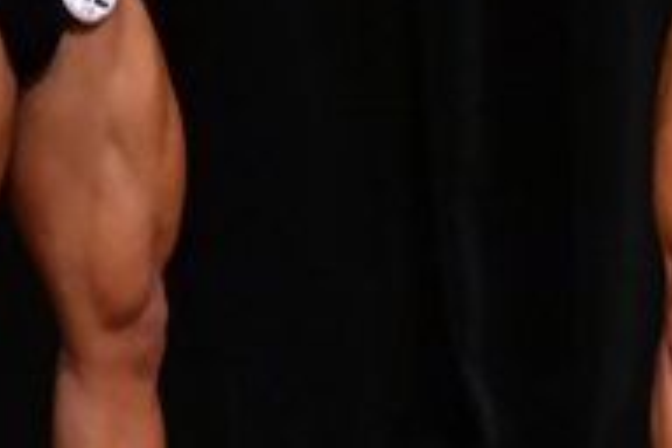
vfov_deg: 1.3
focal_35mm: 1087
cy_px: -38
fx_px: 20289
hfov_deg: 1.9
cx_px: 1300
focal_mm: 180
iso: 5000
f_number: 5.6
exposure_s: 1/400
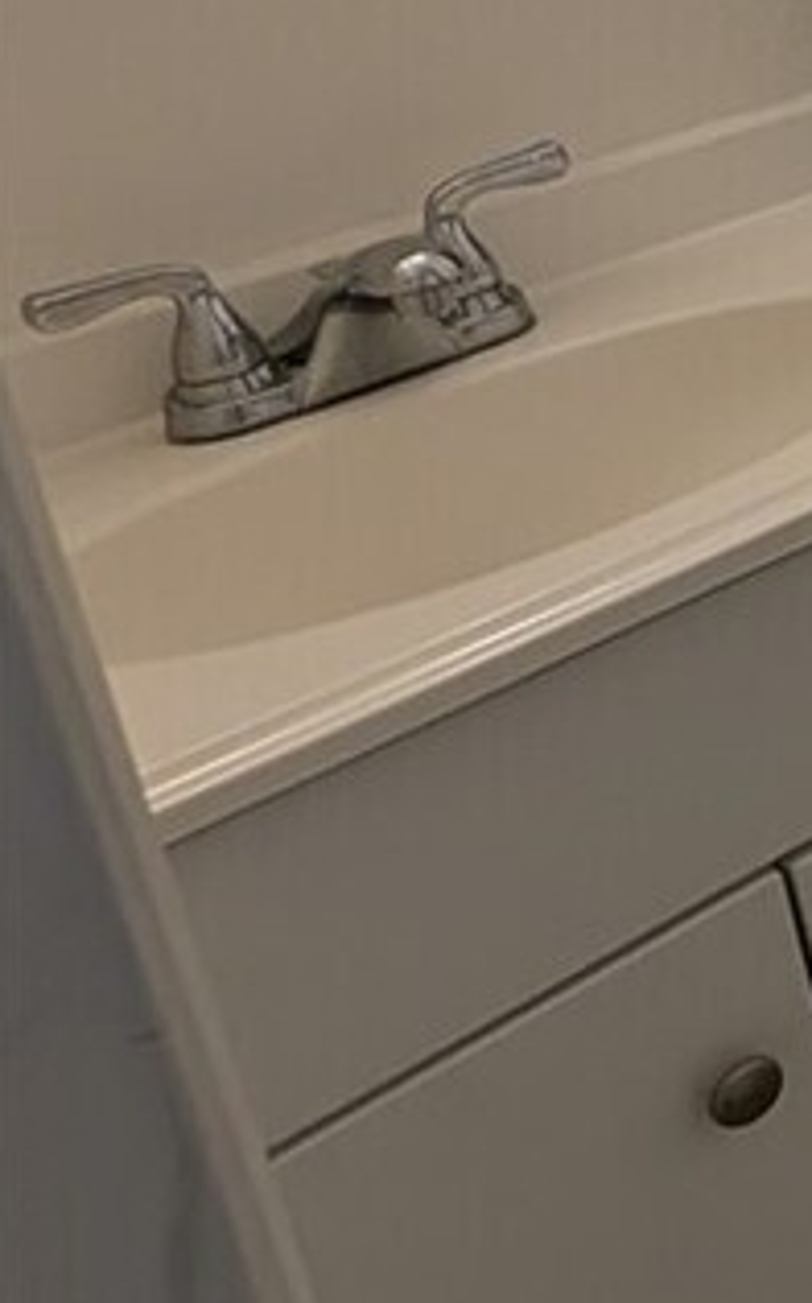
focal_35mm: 58
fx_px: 2057
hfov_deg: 12.8
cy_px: -70
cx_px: 2218
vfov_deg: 31.8
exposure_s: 1/120
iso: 91
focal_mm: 2.02
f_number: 1.7
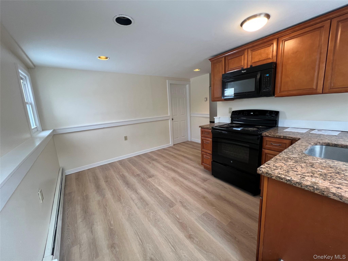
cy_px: 130
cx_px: 174
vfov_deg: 89.9
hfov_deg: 106.2
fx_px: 131
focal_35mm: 13
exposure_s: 1/120
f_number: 1.8
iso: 160
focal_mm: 1.57
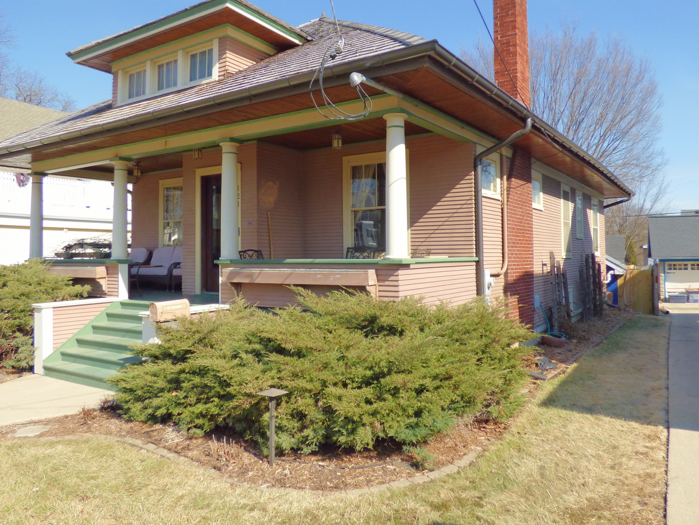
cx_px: 354
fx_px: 525
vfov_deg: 53.0
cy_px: 234
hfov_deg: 67.3
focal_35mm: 26
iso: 100
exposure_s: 1/1000
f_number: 2.9
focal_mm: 3.99
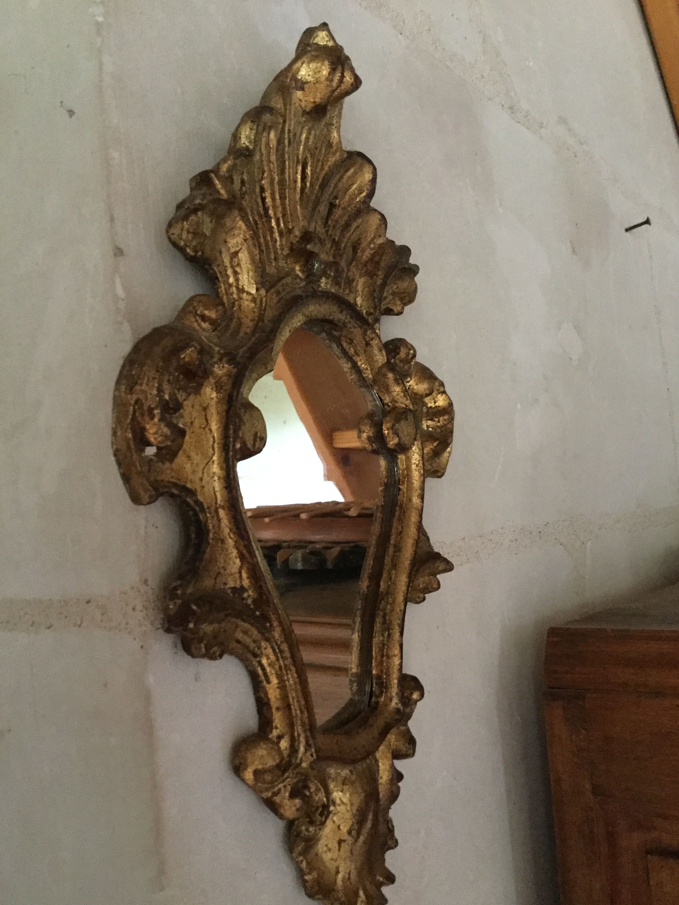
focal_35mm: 32
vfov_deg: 56.8
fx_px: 837
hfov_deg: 44.2
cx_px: 346
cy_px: 466
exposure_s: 1/17
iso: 640
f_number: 2.4
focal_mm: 3.3
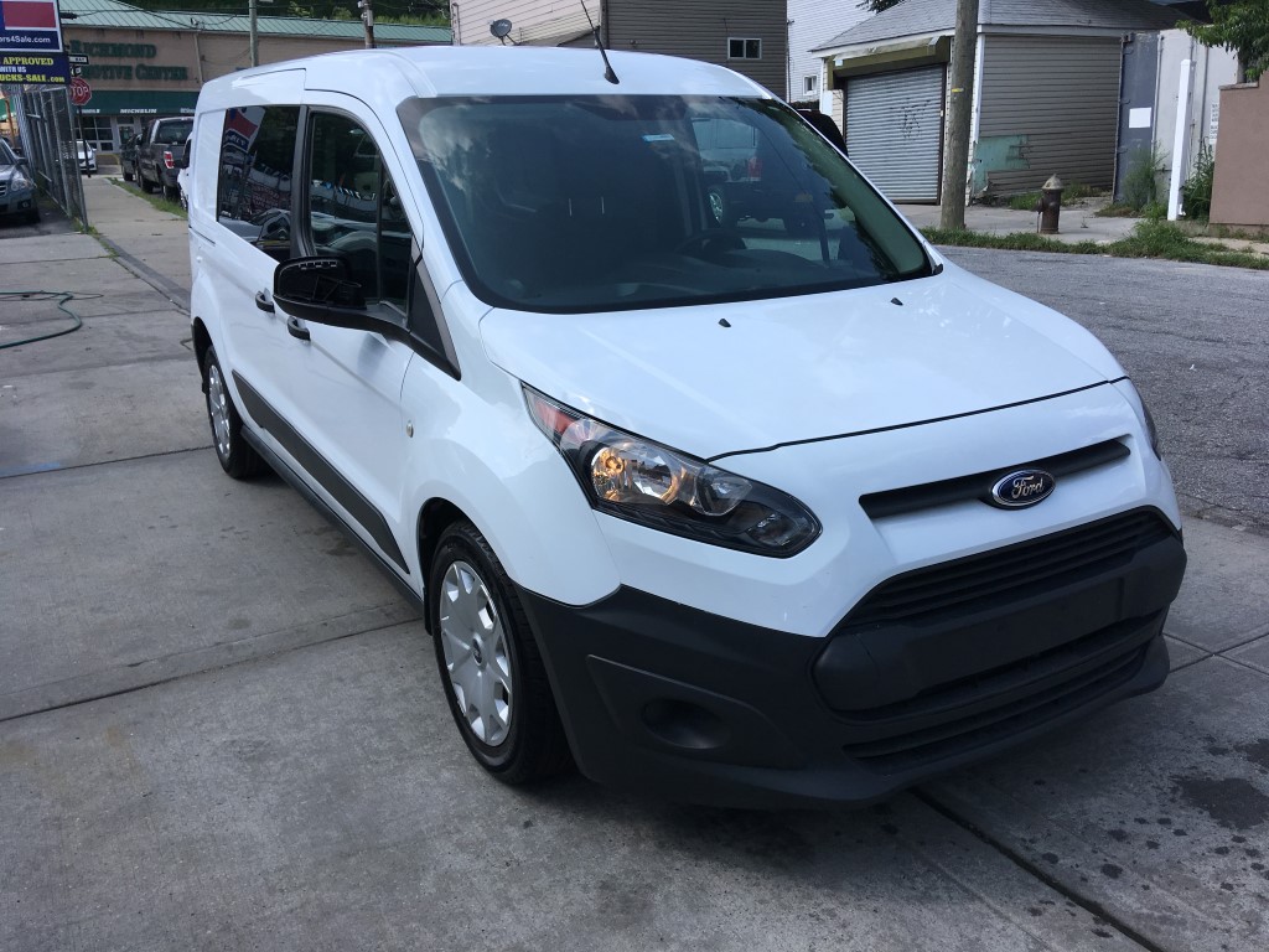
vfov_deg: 48.2
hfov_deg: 61.7
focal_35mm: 29
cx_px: 634
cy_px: 476
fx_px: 1063
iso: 25
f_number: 2.2
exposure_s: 1/1508
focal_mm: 4.15
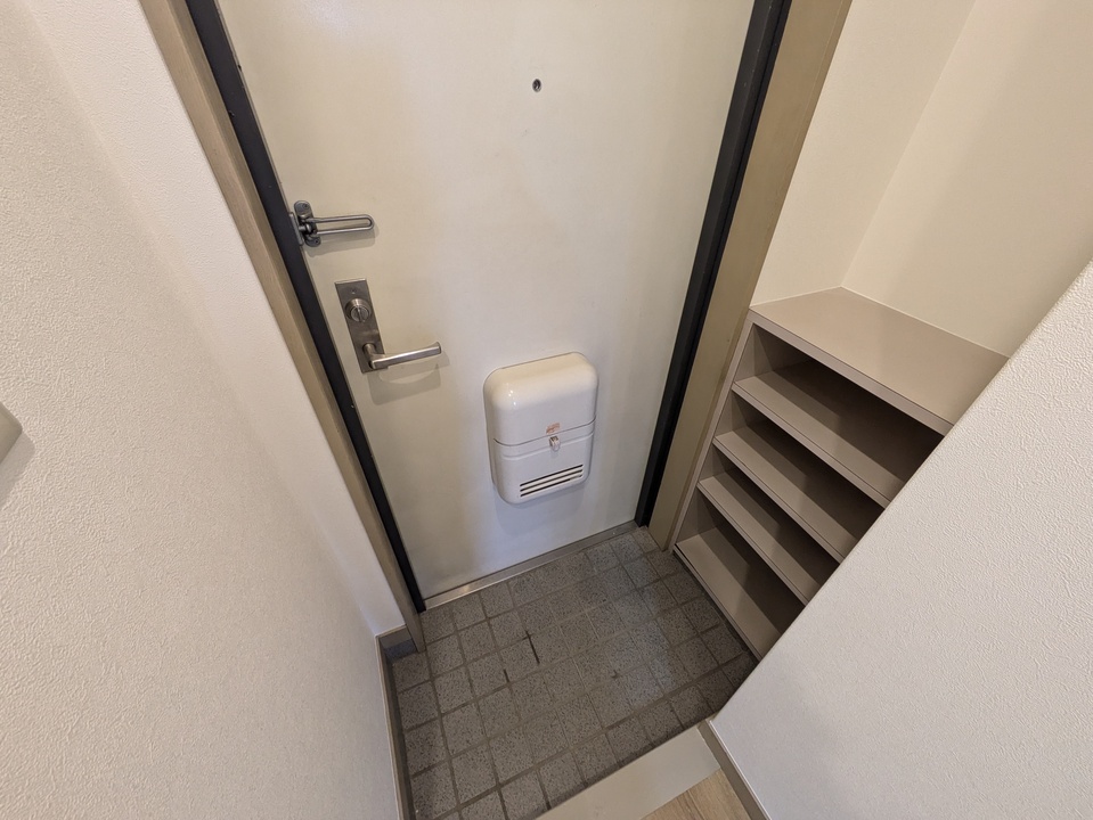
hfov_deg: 102.0
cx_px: 546
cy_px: 410
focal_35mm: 14
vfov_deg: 85.7
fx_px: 442
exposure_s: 1/30
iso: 150
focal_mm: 1.83
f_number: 2.2
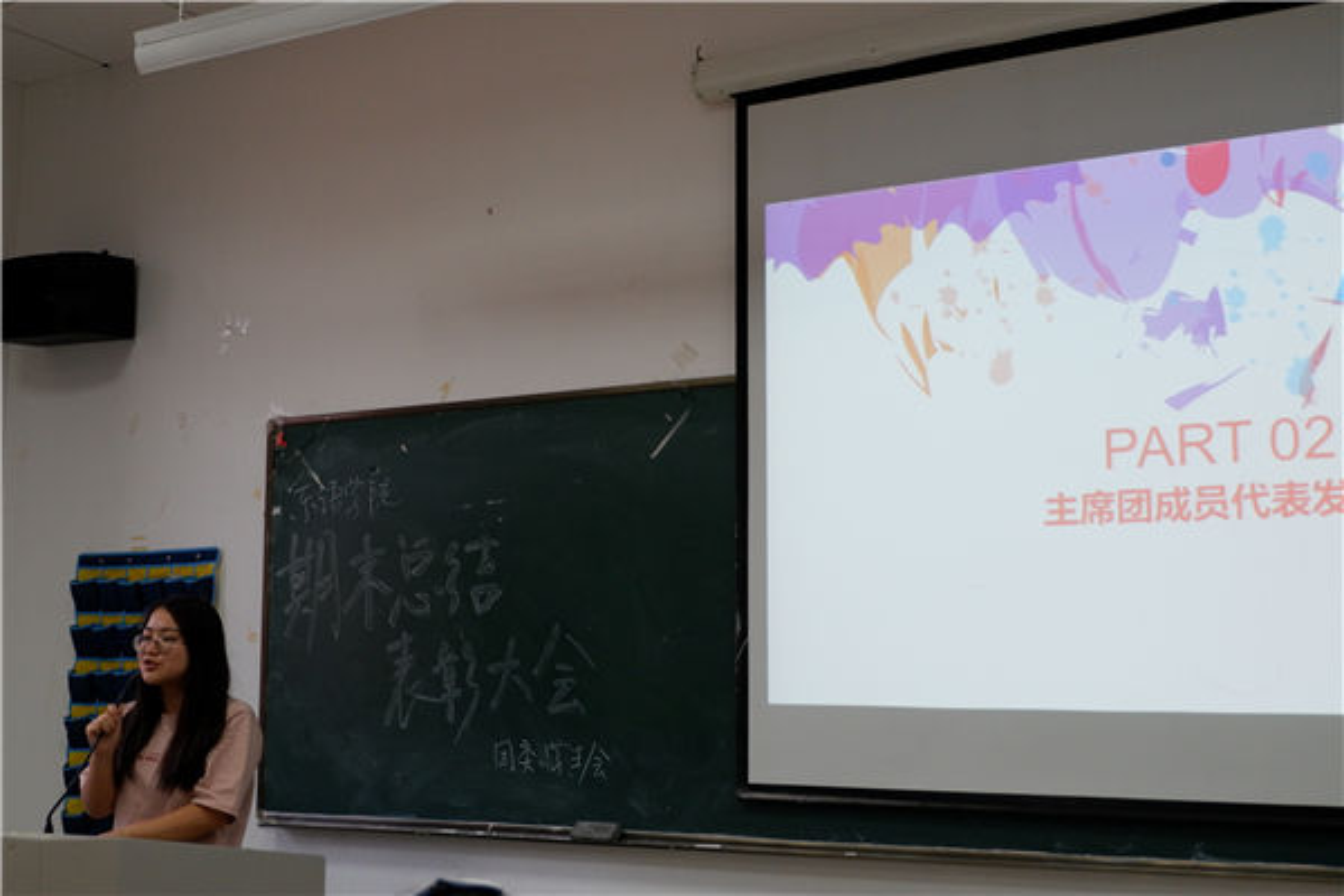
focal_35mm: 44
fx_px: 1643
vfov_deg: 30.5
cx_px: 672
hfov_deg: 44.5
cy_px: 448
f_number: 4.7
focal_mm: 29.5
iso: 1250
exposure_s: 1/140
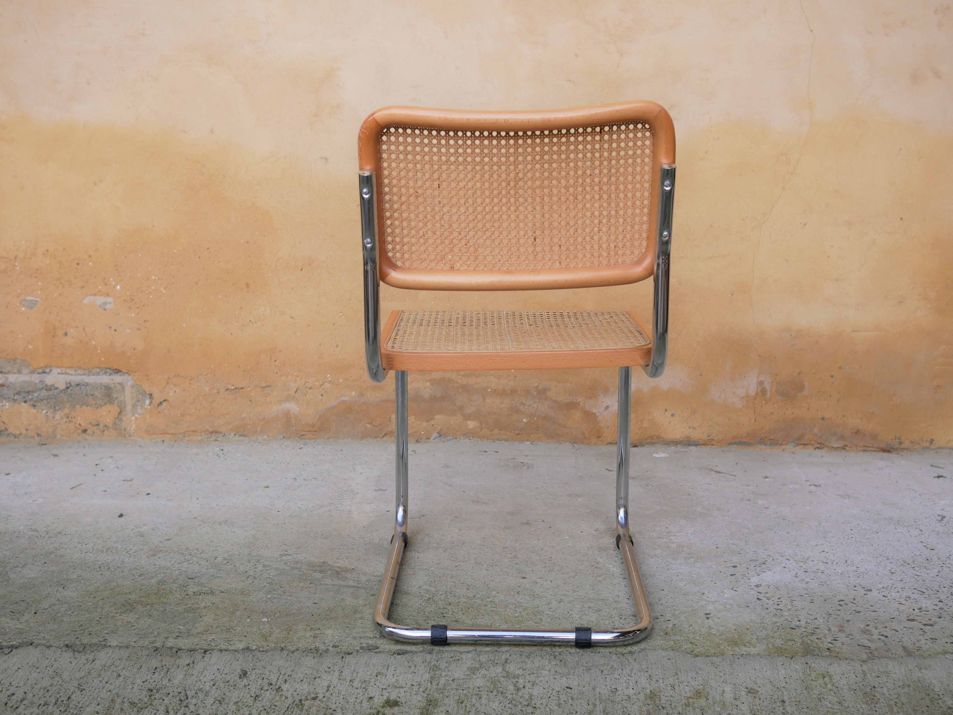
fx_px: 1129
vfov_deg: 35.1
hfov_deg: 45.8
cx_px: 483
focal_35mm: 41
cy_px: 353
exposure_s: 1/250
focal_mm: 20
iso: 200
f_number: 2.8
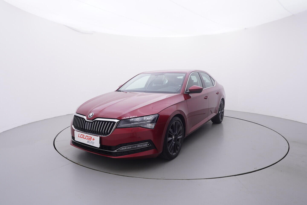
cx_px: 154
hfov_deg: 77.3
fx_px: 192
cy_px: 102
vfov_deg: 56.2
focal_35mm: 22
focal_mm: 15
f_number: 5
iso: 200
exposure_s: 1/80
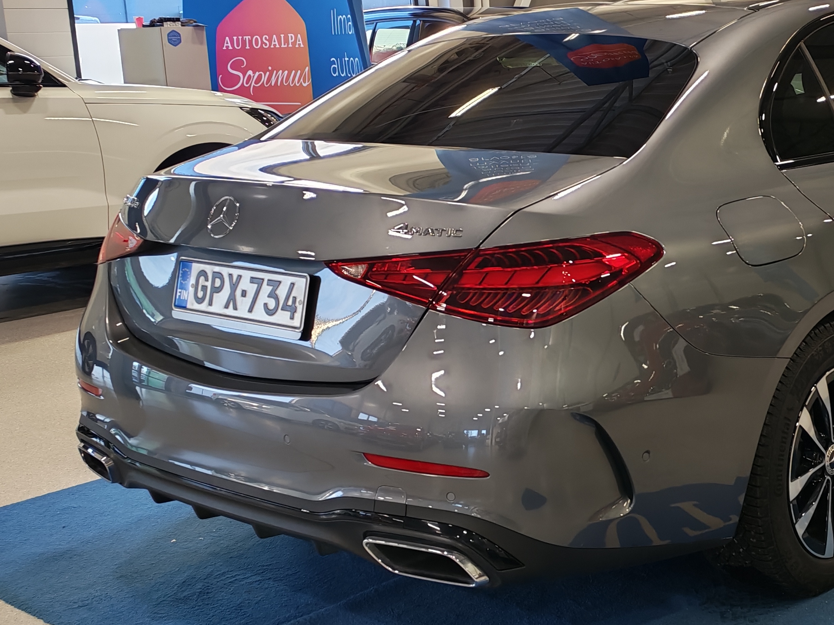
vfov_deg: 26.5
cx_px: 675
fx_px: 1325
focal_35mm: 55
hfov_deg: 33.8
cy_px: 335
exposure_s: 1/100
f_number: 1.9
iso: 100
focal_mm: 6.12
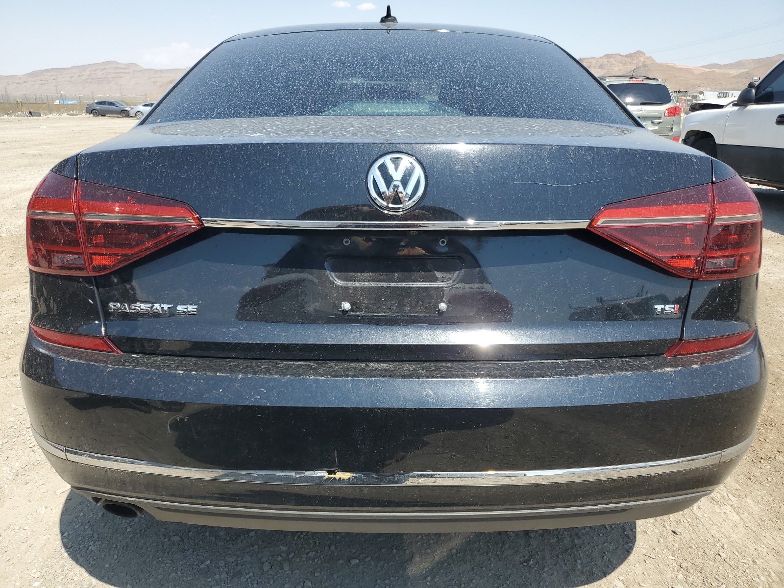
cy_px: 294
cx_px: 392
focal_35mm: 26
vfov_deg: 53.1
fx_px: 589
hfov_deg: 67.3
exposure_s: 1/2000
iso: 50
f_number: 1.5
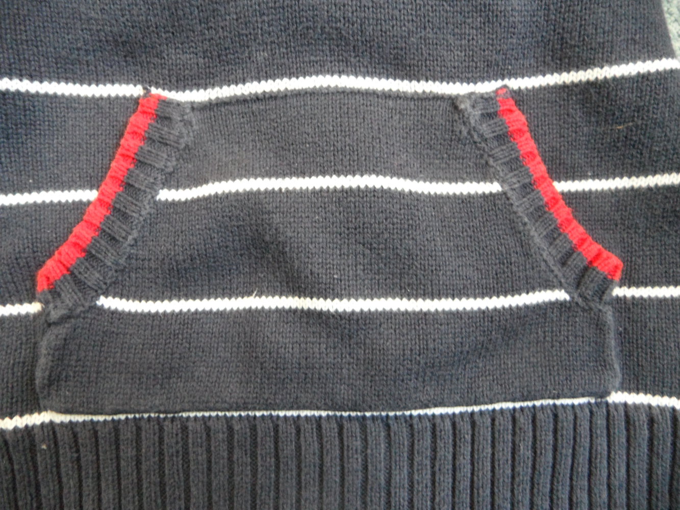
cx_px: 340
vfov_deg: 56.8
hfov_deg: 71.6
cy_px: 255
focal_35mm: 24
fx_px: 472
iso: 400
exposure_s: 1/30
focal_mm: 4.1
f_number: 2.9
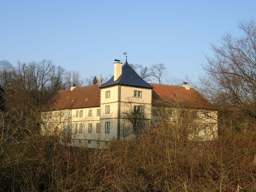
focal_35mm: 53
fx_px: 392
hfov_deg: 36.2
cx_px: 128
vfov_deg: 27.5
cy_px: 96
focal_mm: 11.05
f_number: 4
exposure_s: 1/362
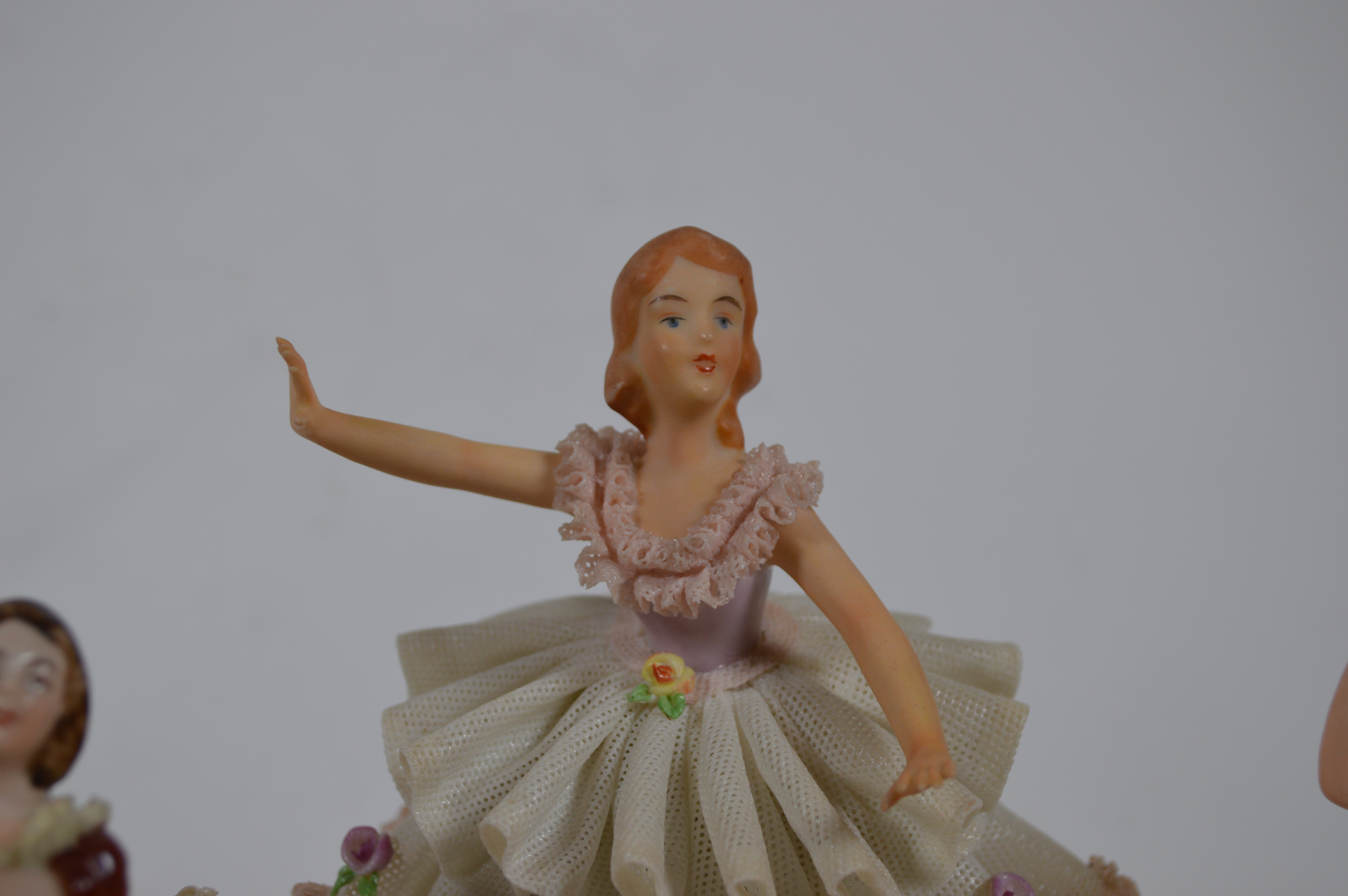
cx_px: 674
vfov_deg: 23.7
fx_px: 2132
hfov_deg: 35.1
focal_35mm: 57
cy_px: 448
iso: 200
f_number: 5.6
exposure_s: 1/125
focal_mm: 38
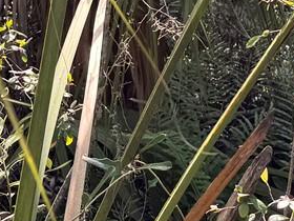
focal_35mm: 137
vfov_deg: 10.6
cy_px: -48
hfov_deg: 14.3
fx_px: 1164
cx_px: 258
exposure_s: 1/368
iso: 80
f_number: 1.78
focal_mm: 6.76
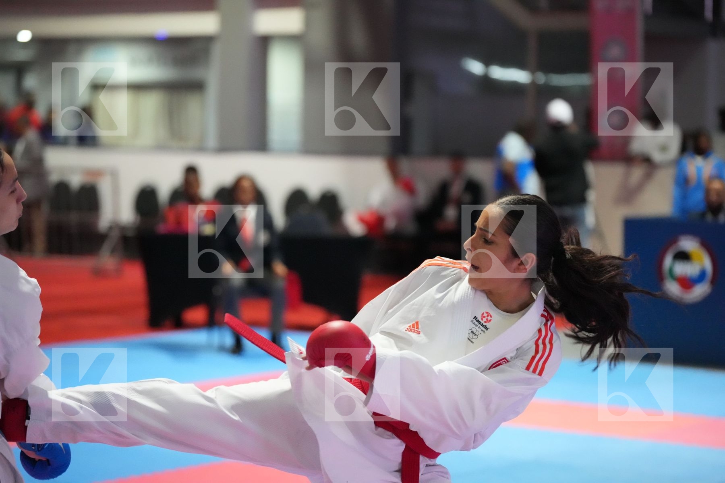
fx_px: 2175
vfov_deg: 12.7
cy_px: 242
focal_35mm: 108
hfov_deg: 18.9
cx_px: 362
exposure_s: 1/800
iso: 12800
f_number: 2.8
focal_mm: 108
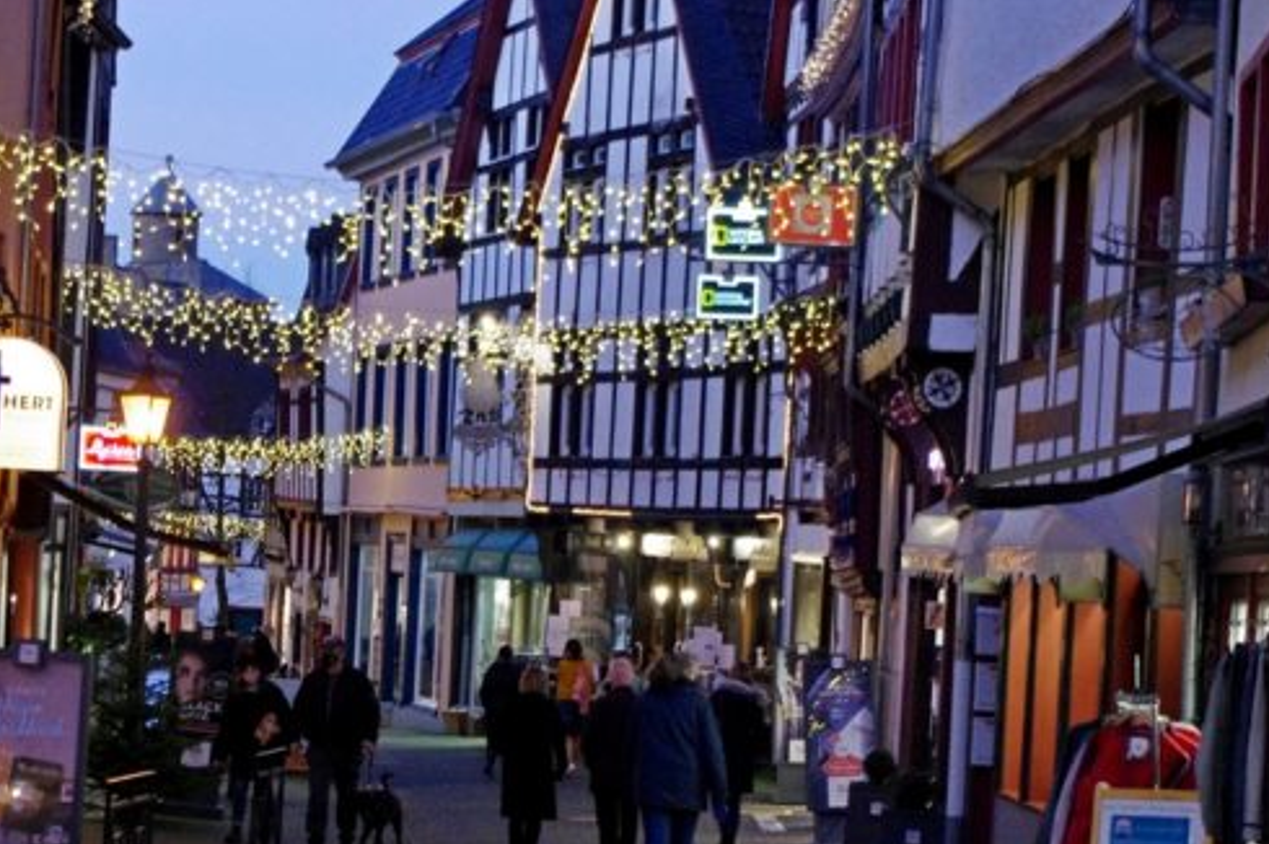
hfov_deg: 19.0
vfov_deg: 12.8
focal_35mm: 107
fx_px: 3769
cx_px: 342
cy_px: 584
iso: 3200
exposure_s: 1/50
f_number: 5.6
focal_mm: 47.5
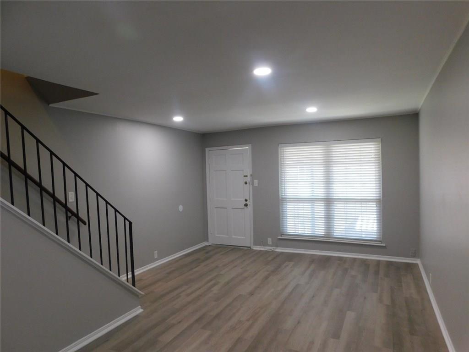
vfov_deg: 58.9
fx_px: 312
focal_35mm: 23
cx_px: 234
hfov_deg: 73.9
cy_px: 176
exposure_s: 1/30
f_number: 3
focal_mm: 4
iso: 180
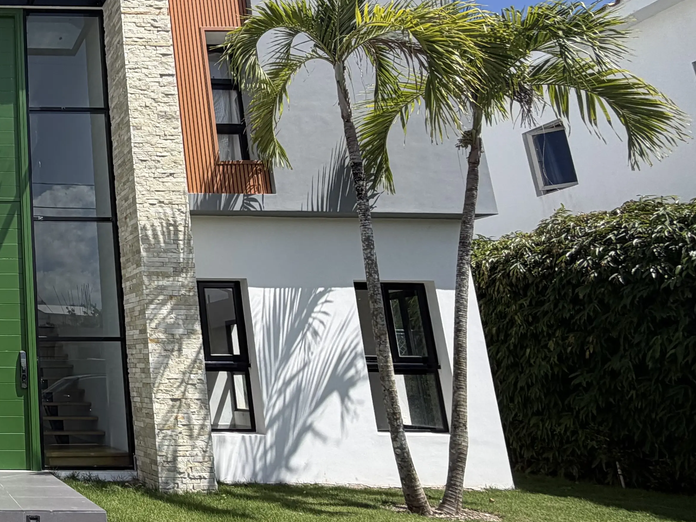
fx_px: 684
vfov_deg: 41.5
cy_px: 202
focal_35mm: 34
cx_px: -87
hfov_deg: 41.6
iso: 20
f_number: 2.2
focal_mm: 2.22
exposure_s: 1/928
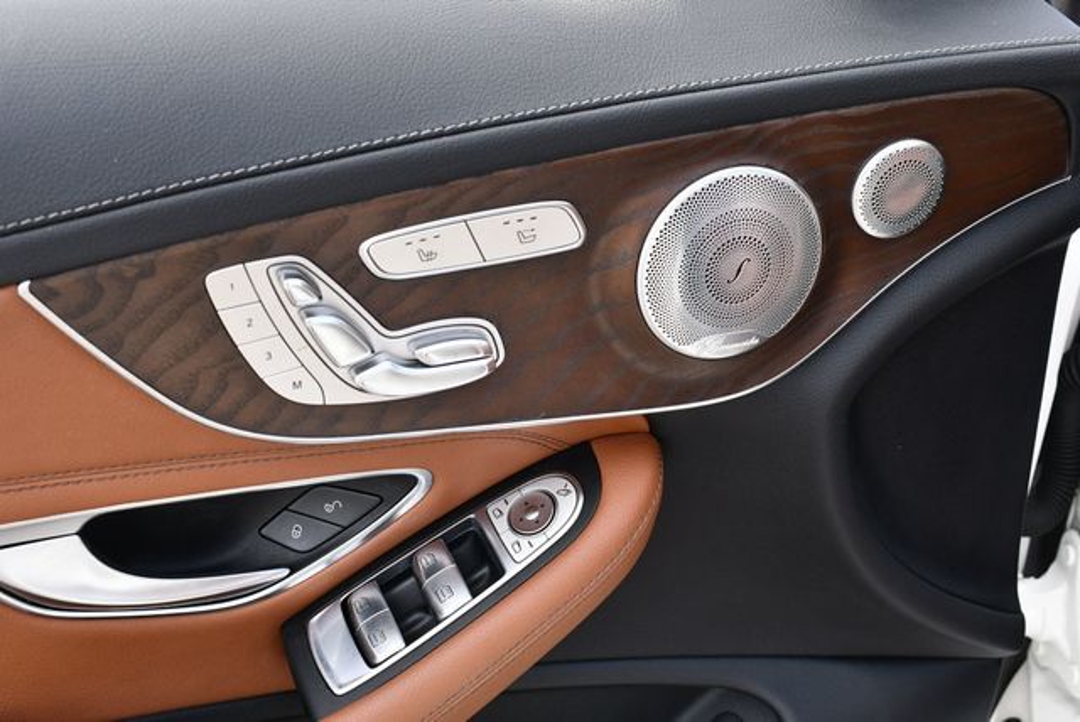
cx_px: 540
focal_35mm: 48
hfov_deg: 41.1
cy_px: 361
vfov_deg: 28.1
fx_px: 1441
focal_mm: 24
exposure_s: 1/250
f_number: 5.6
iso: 360
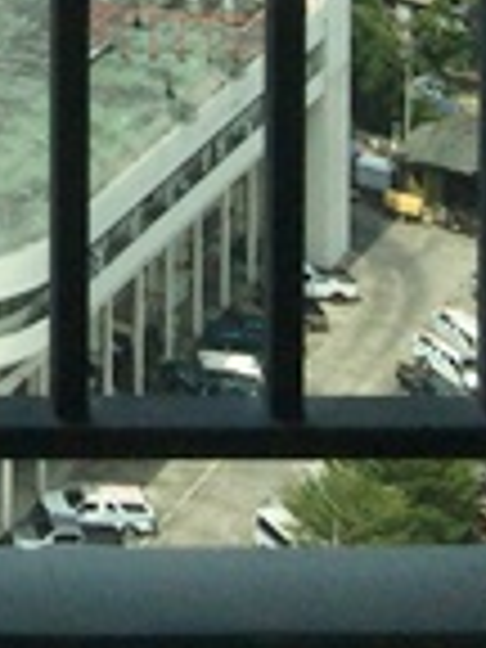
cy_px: -1138
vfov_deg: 10.0
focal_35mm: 161
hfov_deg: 8.2
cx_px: -796
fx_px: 3014
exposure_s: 1/2415
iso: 32
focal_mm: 4.15
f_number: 2.2
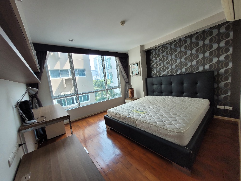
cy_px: 90
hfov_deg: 106.2
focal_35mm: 13
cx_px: 120
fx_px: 91
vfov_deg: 89.9
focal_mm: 1.74
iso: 80
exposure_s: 1/100
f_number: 2.2
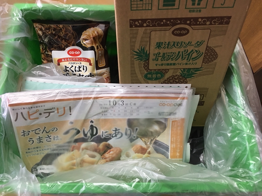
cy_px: 98
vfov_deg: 48.2
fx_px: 219
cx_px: 131
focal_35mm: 29
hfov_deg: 61.7
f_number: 2.2
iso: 160
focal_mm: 4.15
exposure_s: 1/33
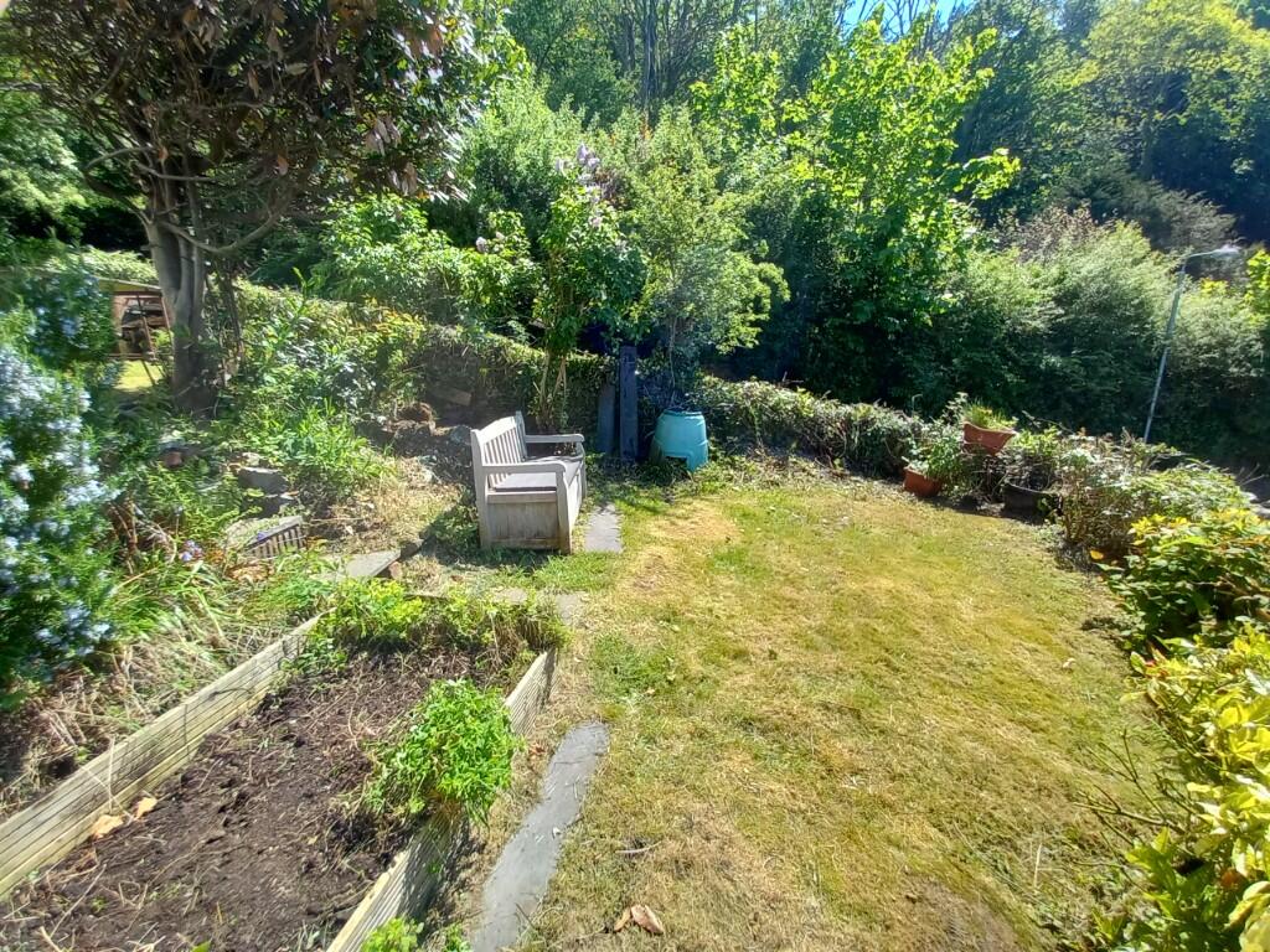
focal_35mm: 13
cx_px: 635
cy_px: 476
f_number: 2.2
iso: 40
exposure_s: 1/364
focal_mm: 1.13
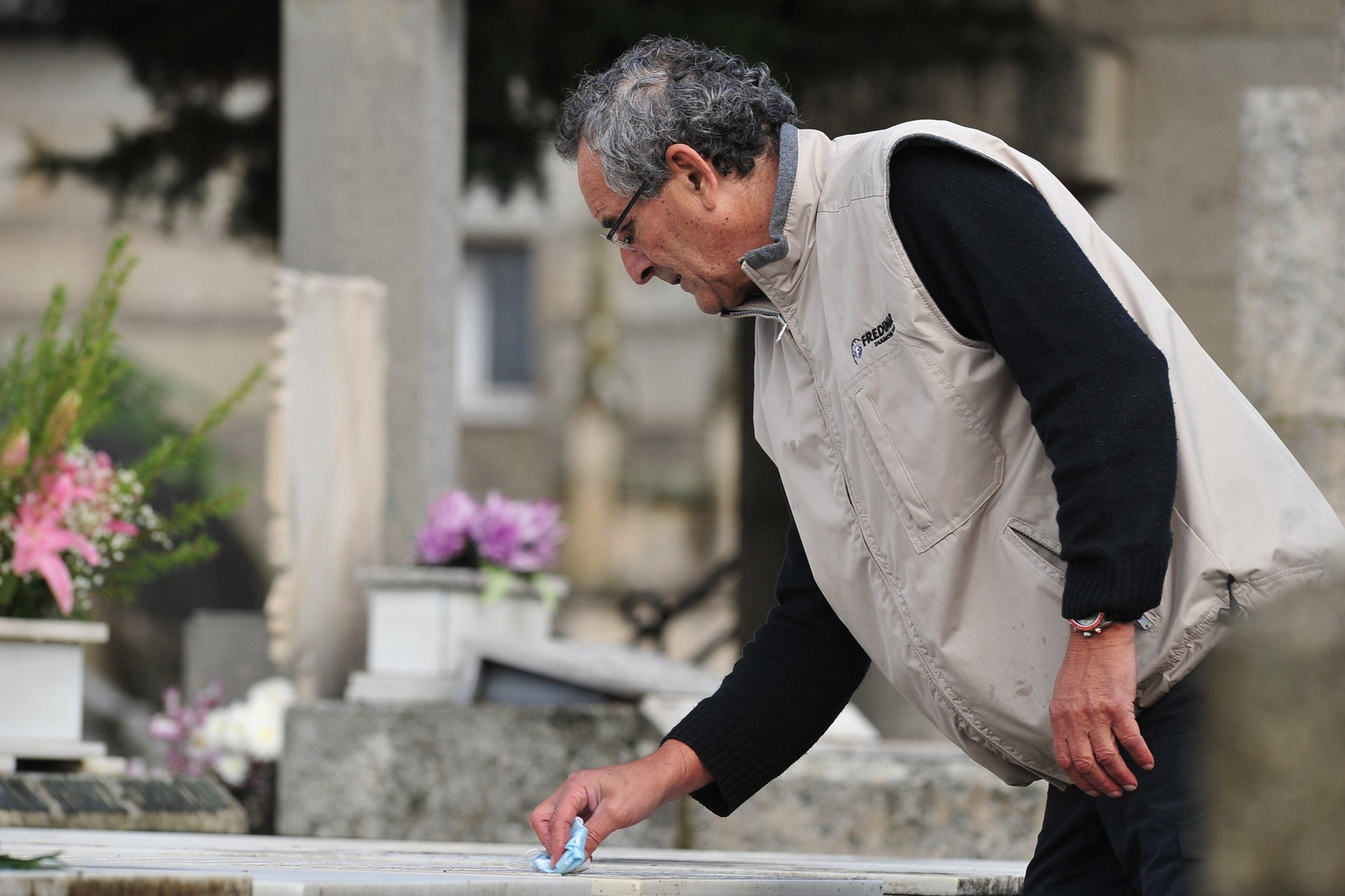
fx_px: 11202
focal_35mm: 300
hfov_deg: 6.9
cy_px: 448
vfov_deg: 4.6
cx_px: 672
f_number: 7.1
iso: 500
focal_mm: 300
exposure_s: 1/400
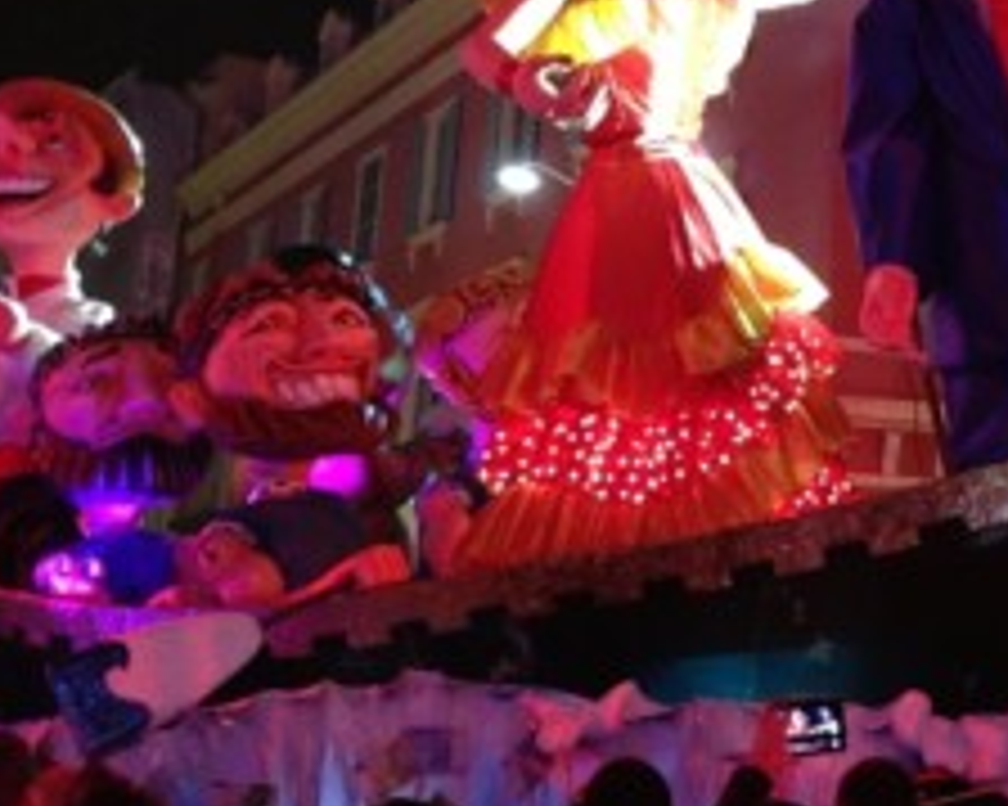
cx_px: 963
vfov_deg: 20.5
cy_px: -16
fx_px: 2147
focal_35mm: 72
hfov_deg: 25.4
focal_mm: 4.13
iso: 500
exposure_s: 1/20
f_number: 2.4
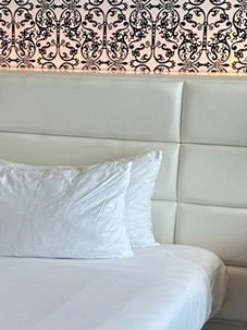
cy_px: 277
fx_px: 904
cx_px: 46
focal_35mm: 95
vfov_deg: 20.4
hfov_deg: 15.4
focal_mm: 6.86
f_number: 1.78
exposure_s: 1/287
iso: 80
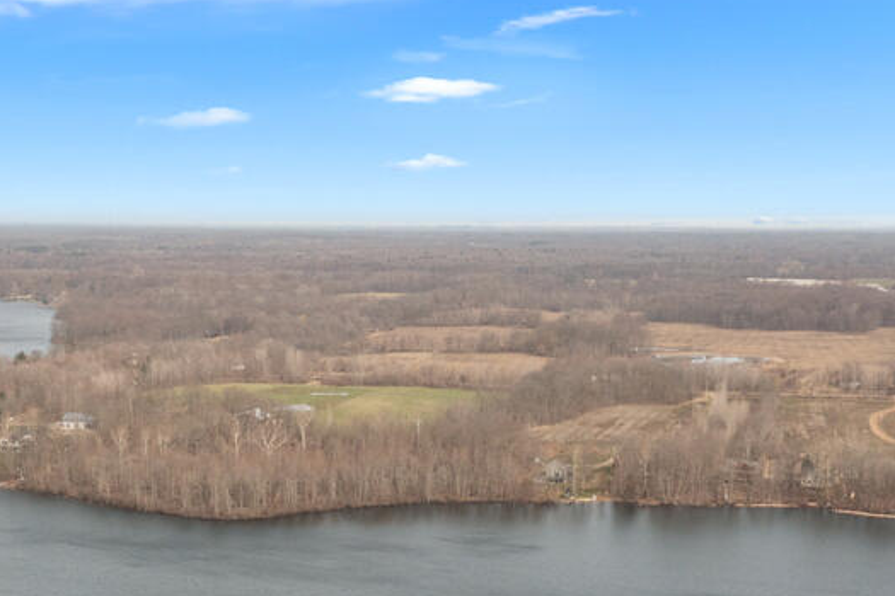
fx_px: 1591
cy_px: 643
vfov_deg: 20.3
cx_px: 378
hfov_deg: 31.4
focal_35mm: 64
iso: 200
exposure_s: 1/400
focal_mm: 10.26
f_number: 9
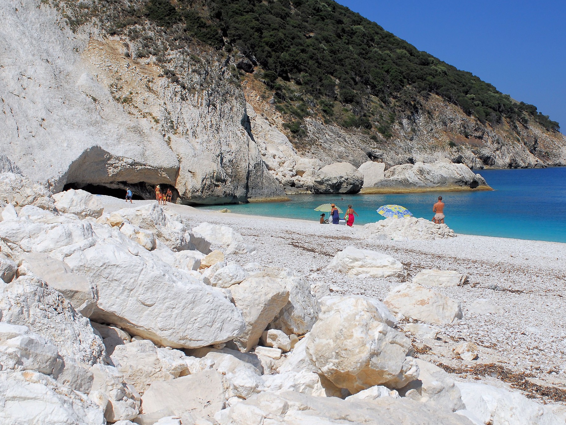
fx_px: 883
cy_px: 242
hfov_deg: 35.3
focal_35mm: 54
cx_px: 365
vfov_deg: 27.0
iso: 100
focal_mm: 28
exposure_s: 1/200
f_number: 7.1
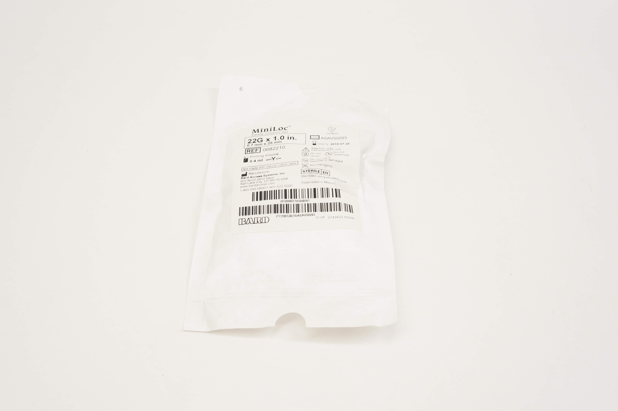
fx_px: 694
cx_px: 309
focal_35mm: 40
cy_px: 206
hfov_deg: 48.0
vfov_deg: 32.9
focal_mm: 27
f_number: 7.1
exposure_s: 1/50
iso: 400
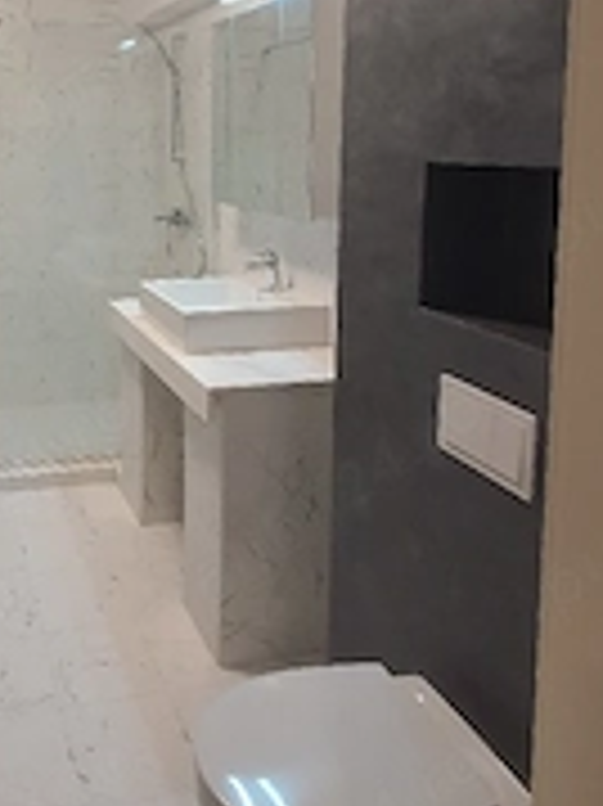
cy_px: 203
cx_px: 76
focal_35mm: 29
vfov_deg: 58.5
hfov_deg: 44.5
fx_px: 674
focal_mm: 1.8
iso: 200
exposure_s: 1/50
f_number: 2.2
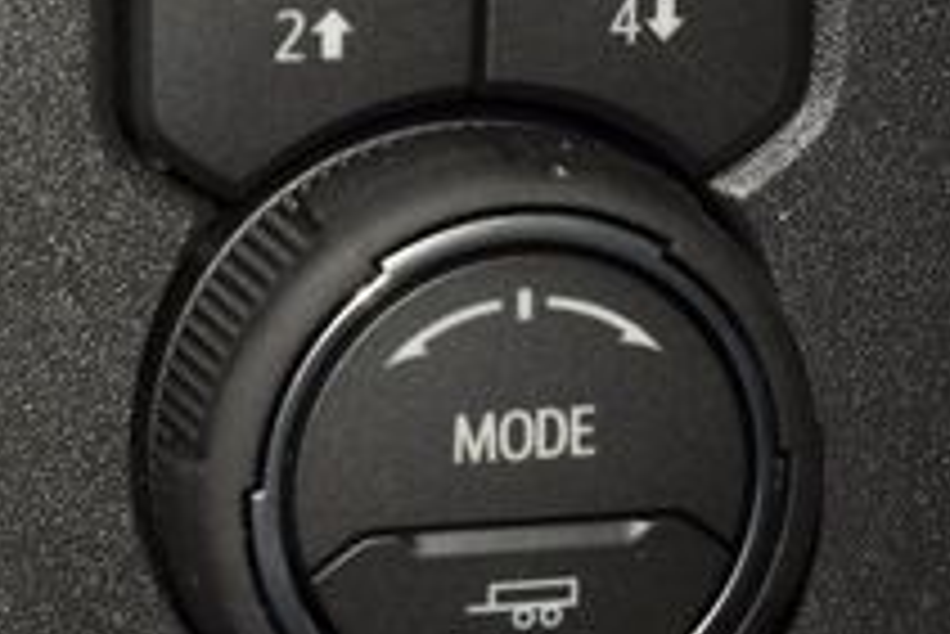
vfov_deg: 4.3
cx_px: 486
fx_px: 8397
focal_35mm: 318
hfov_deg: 6.5
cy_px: 124
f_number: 8
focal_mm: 70
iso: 100
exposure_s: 1/125
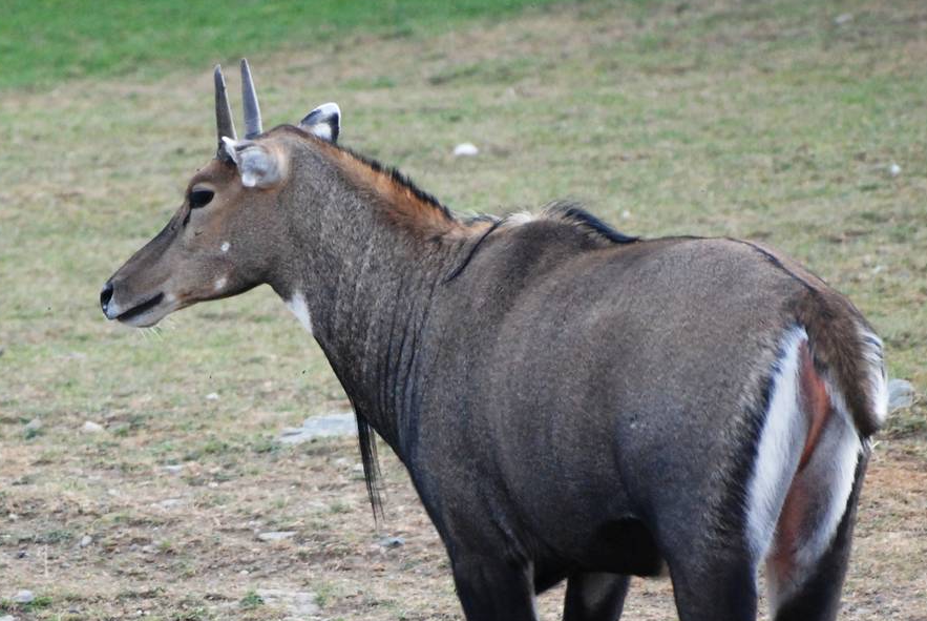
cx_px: 288
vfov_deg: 2.3
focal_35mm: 598
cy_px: 537
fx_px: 15416
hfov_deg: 3.4
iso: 1000
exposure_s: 1/640
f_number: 5.3
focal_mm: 220
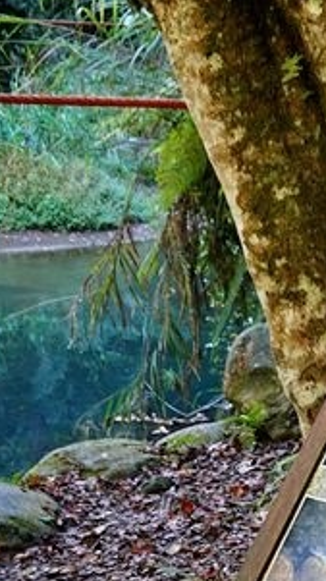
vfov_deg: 27.3
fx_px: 1185
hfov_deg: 14.2
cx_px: 542
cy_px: 416
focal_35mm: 77
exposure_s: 1/40
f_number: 3.5
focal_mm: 12.51
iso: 250
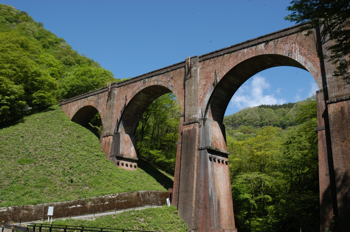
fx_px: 350
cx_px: 175
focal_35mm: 36
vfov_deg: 36.8
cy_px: 116
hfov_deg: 53.2
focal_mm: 24
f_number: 10
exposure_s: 1/350
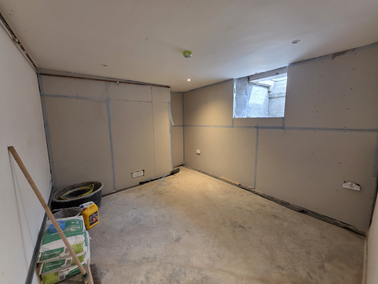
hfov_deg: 106.2
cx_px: 189
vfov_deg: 89.9
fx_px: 142
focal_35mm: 13
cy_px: 142
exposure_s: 1/50
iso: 160
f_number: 1.9
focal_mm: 2.2
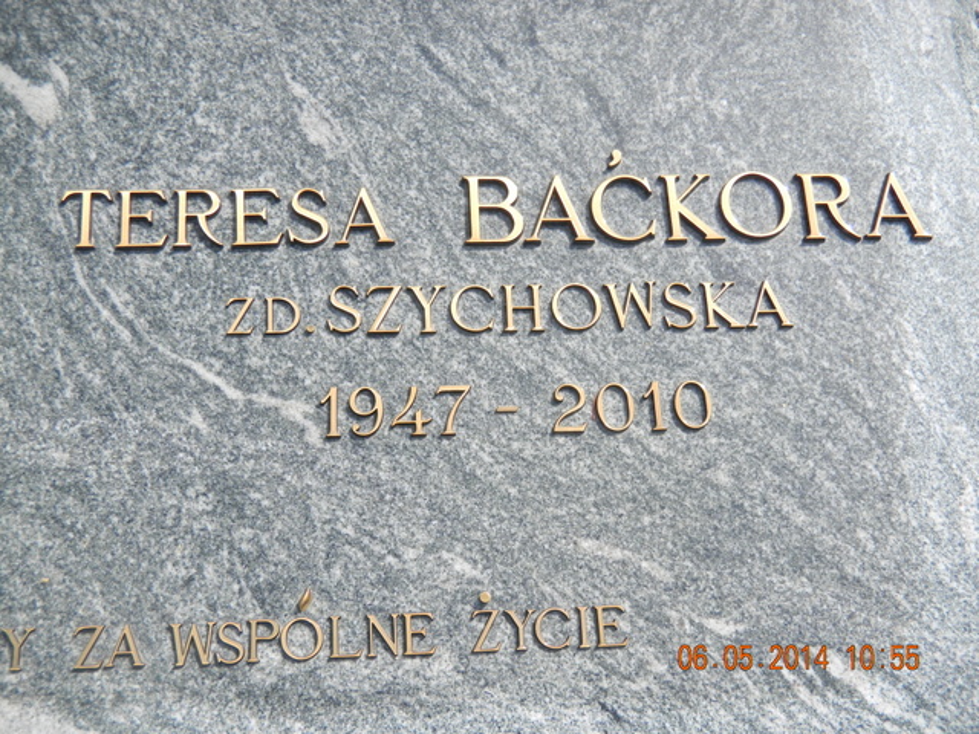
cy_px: 367
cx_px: 490
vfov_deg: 31.5
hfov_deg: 41.2
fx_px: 1301
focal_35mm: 46
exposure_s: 1/100
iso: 80
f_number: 8.3
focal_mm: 8.3
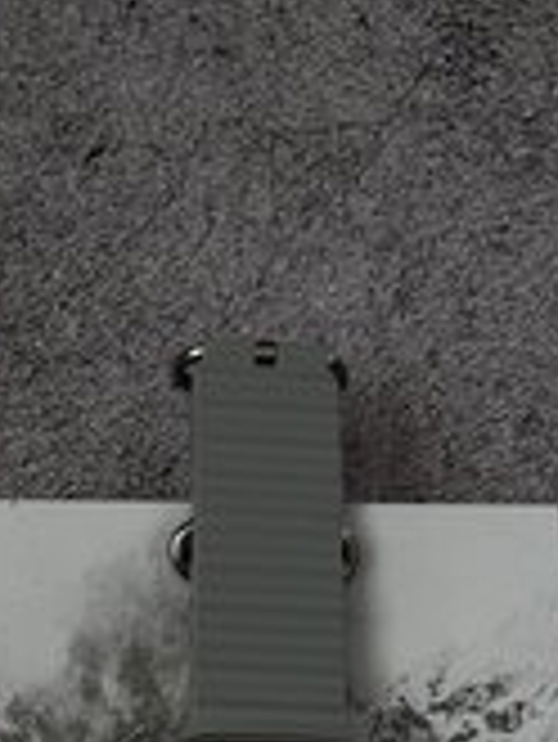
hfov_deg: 16.9
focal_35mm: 84
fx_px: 1803
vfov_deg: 21.5
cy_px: 911
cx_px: -99
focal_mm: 5.96
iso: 125
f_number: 1.6
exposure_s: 1/60
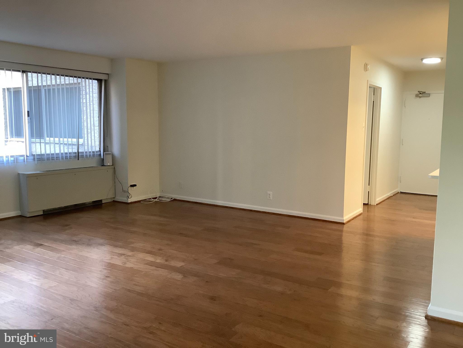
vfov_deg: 45.4
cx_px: 232
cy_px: 174
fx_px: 415
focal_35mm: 31
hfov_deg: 58.4
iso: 250
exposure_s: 1/60
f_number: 2.4
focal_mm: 3.3
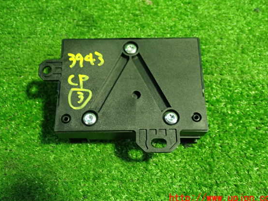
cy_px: 96
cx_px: 134
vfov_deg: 35.1
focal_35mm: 41
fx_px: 317
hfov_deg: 45.8
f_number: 2.7
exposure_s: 1/40
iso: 640
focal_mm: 6.83
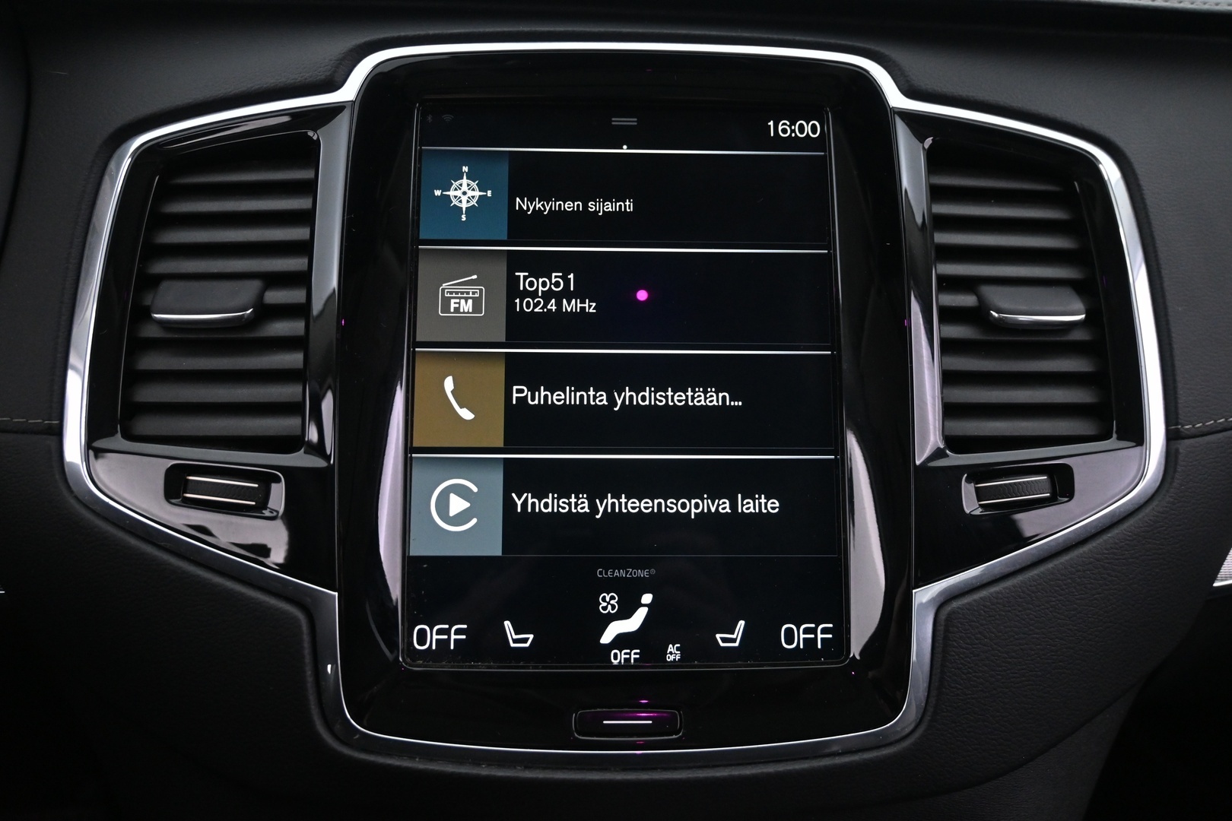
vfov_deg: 41.7
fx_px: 1078
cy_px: 410
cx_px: 616
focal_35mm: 32
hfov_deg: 59.5
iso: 2500
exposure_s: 1/30
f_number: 4
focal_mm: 21
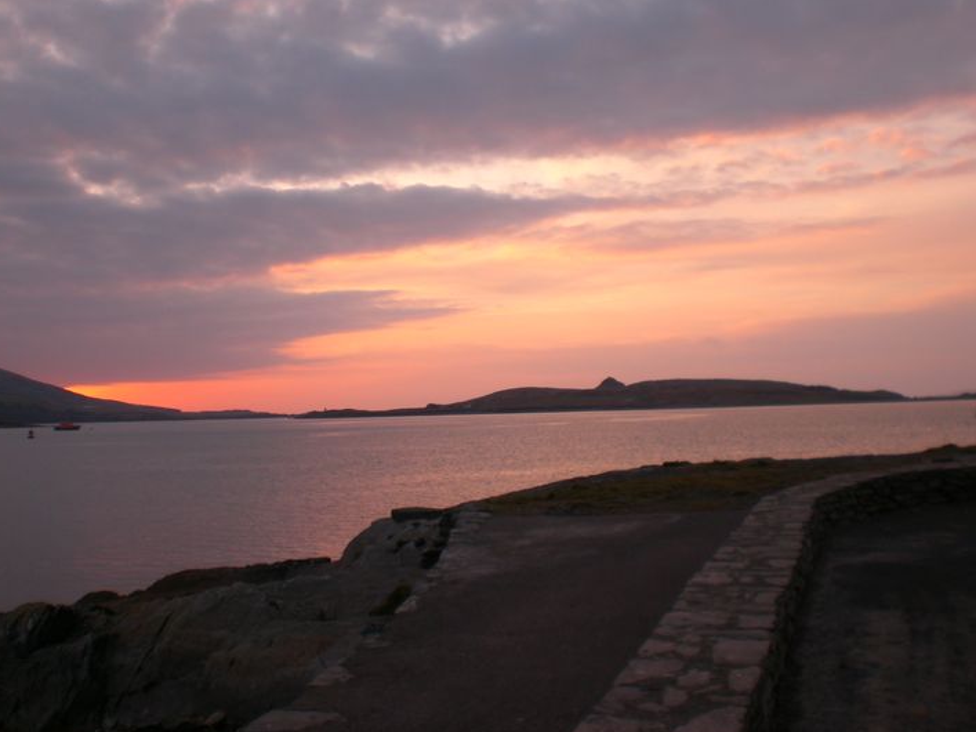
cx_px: 471
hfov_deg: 43.9
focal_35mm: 43
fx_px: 1212
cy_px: 343
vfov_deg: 33.6
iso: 50
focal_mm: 6.3
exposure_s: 1/80
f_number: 4.4
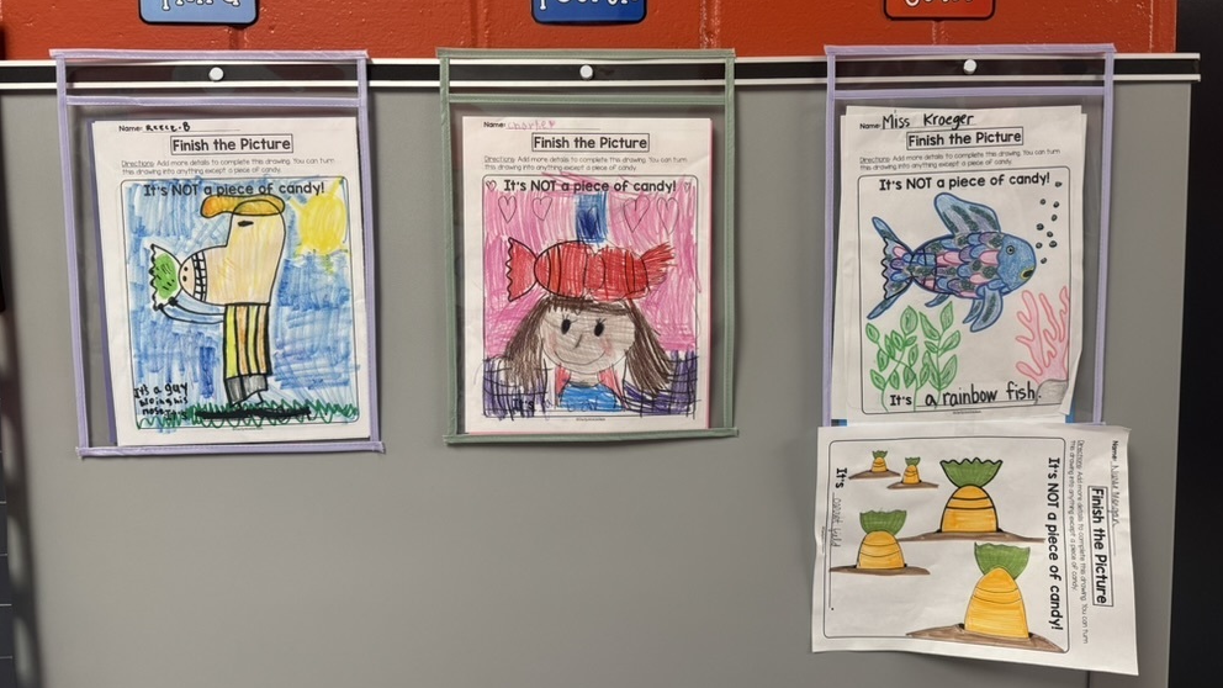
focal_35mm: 27
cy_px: 269
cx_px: 629
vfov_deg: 42.6
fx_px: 876
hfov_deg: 69.8
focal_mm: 6.76
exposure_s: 1/120
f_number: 1.78
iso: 200
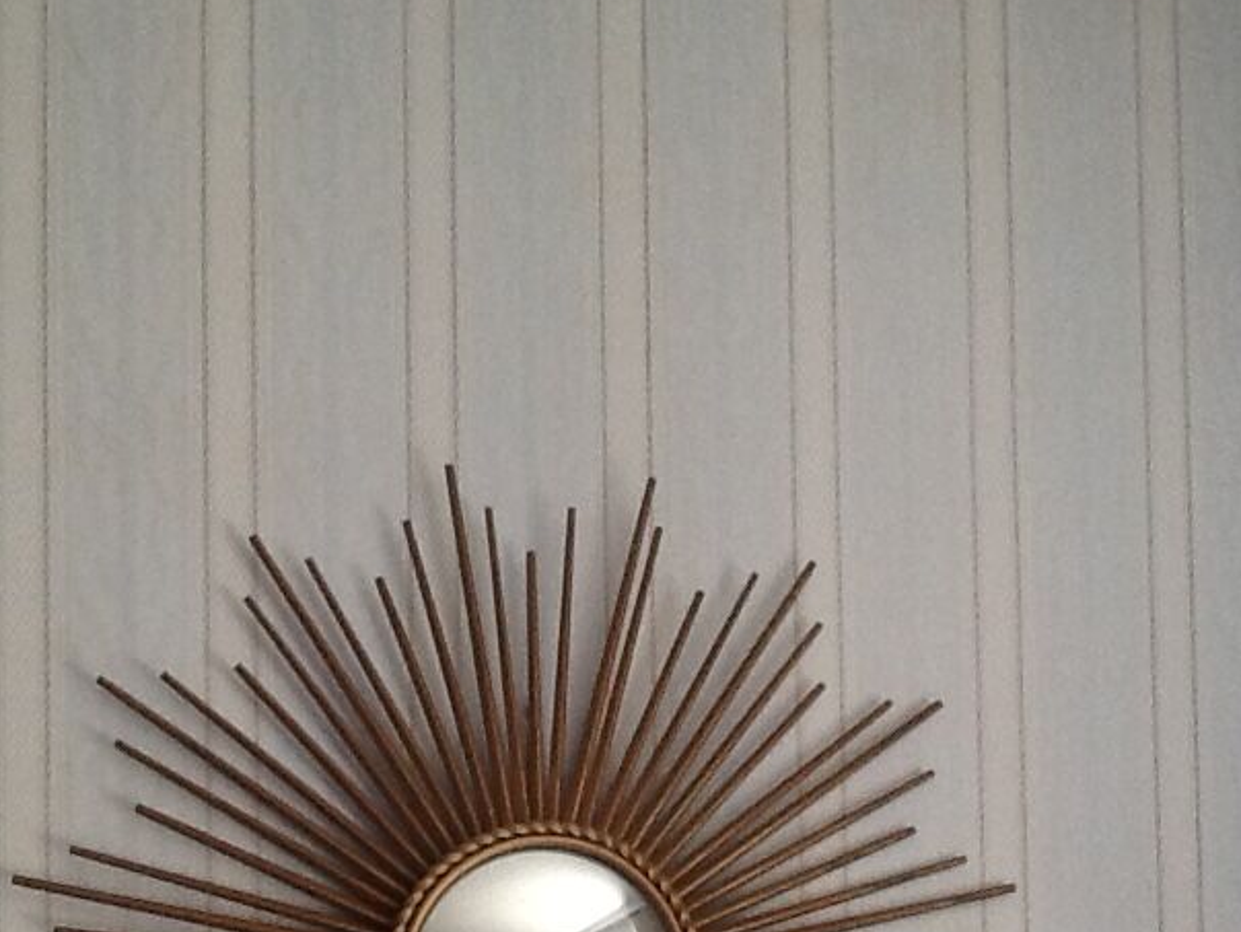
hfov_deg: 27.7
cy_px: 955
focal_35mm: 70
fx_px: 2511
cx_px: 541
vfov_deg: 20.3
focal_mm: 2.03
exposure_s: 1/60
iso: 50
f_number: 2.4
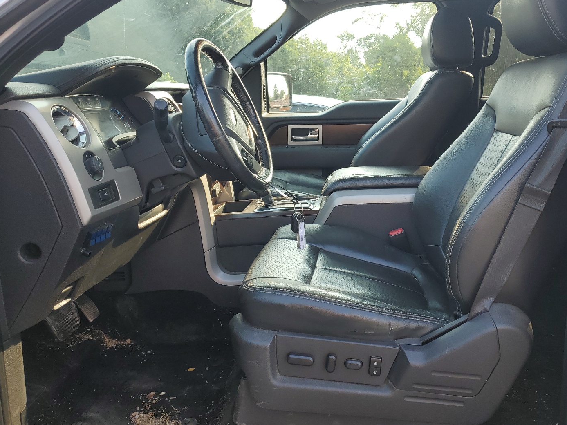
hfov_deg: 59.7
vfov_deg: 46.7
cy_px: 192
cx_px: 325
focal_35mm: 30
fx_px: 491
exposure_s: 1/312
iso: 50
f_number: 1.5
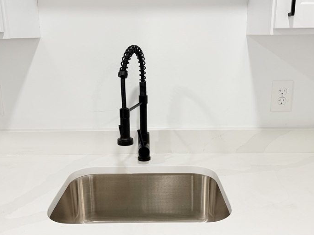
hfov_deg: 51.4
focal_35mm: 36
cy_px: 124
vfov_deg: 39.6
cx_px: 157
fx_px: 326
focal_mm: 6.76
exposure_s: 1/120
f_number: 1.78
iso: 160
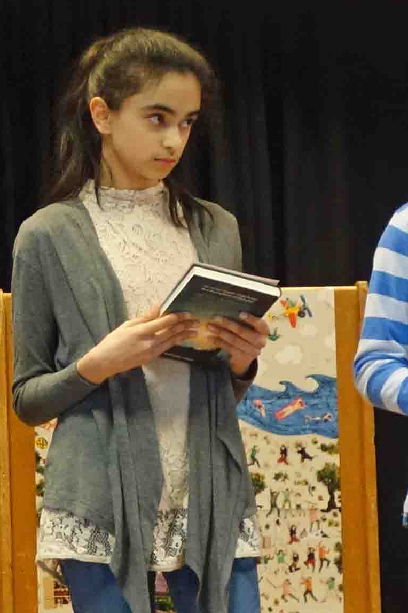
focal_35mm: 234
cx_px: -172
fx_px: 3978
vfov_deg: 8.8
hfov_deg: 5.8
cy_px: 177
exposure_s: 1/50
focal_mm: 18.02
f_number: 3.2
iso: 640
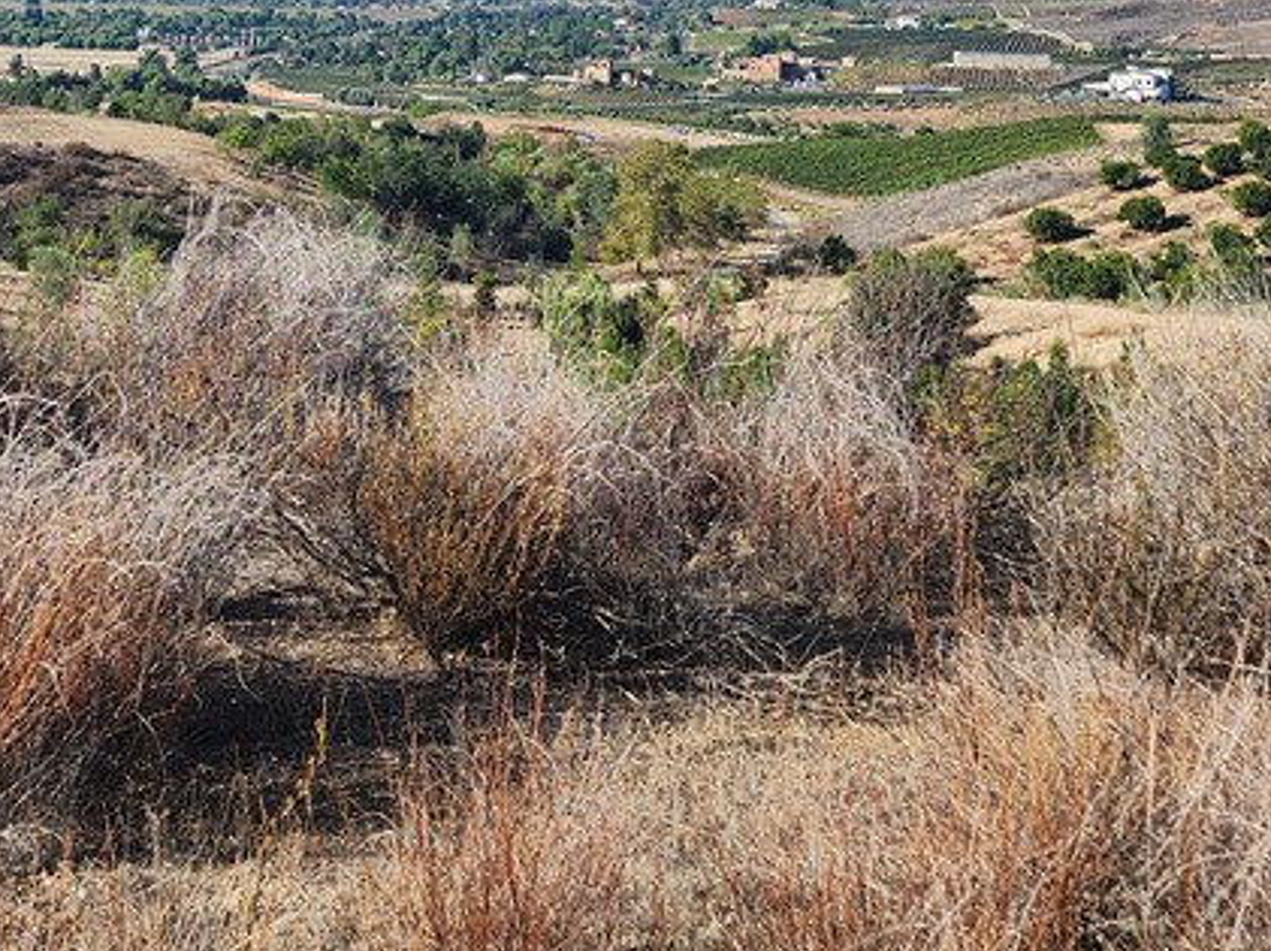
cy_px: -145
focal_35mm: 56
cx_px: 362
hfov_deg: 33.9
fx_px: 2054
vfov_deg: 24.0
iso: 12
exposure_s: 1/978
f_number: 1.8
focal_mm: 6.4
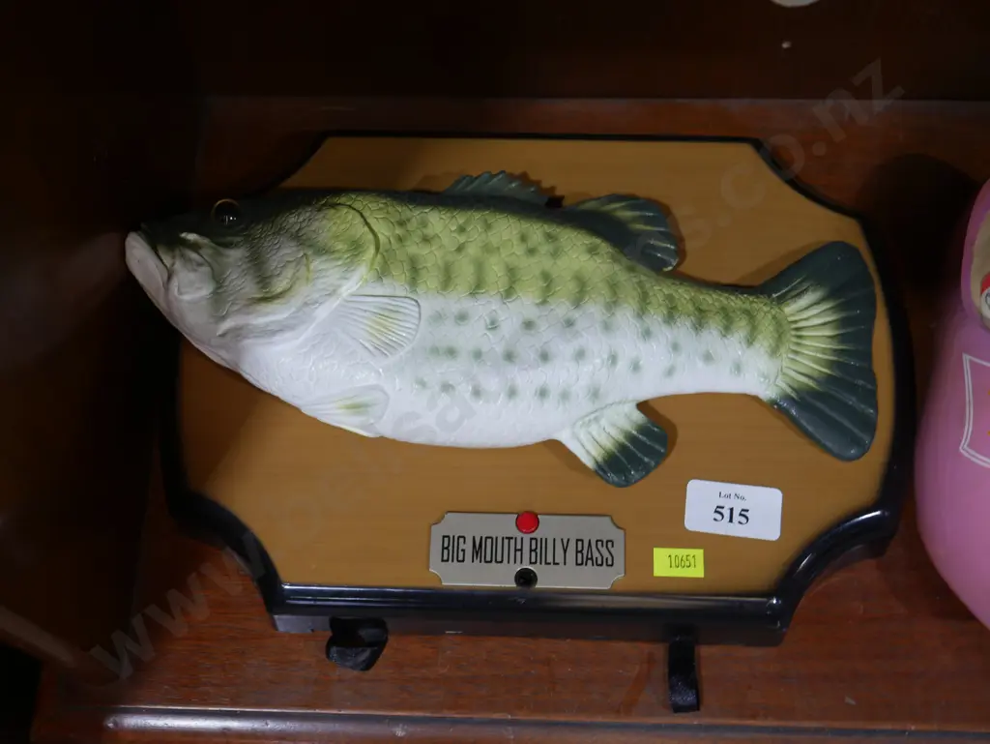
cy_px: 372
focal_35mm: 44
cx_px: 495
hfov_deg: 42.9
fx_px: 1259
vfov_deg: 32.9
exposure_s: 1/60
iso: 320
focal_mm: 22
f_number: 4.7
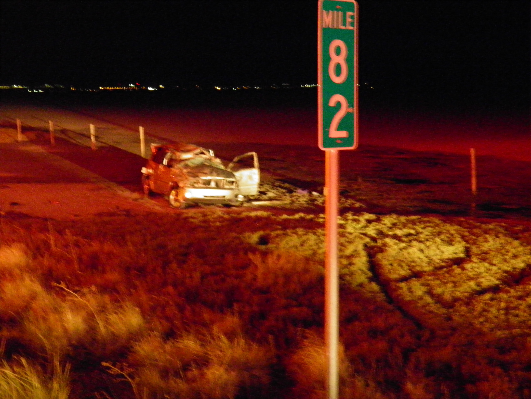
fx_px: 844
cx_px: 266
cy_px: 200
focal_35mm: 55
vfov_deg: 26.6
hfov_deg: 34.9
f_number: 3.6
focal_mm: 10
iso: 800
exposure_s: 1/2
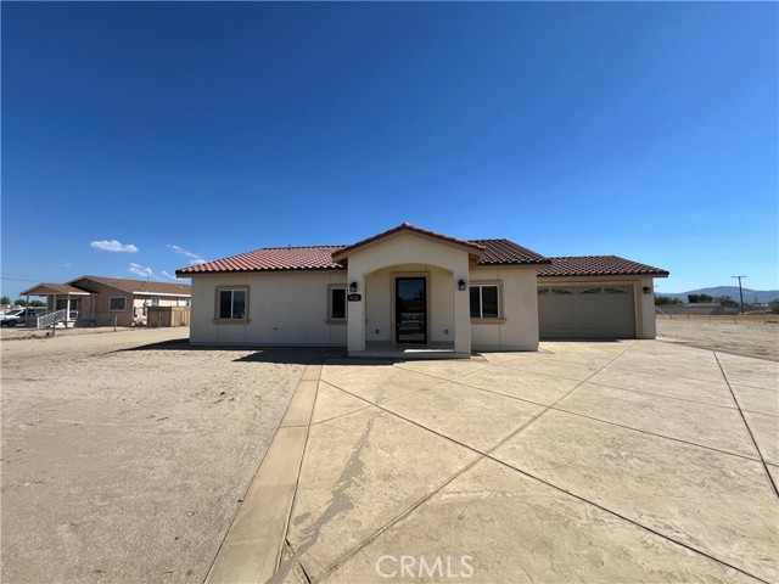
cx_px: 390
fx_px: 293
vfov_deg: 89.9
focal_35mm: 13
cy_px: 292
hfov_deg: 106.2
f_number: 1.8
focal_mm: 1.57
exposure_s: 1/2179
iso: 32
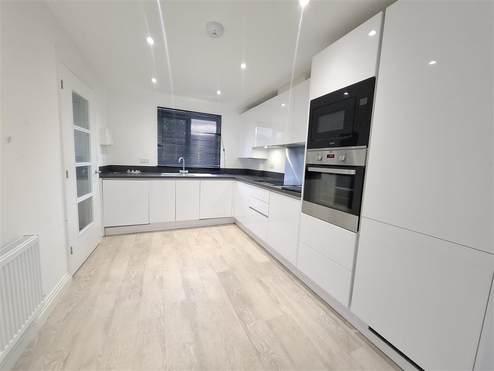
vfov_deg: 89.9
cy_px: 186
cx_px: 247
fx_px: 186
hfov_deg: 106.2
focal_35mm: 13
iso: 200
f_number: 2.2
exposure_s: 1/50
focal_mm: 1.74
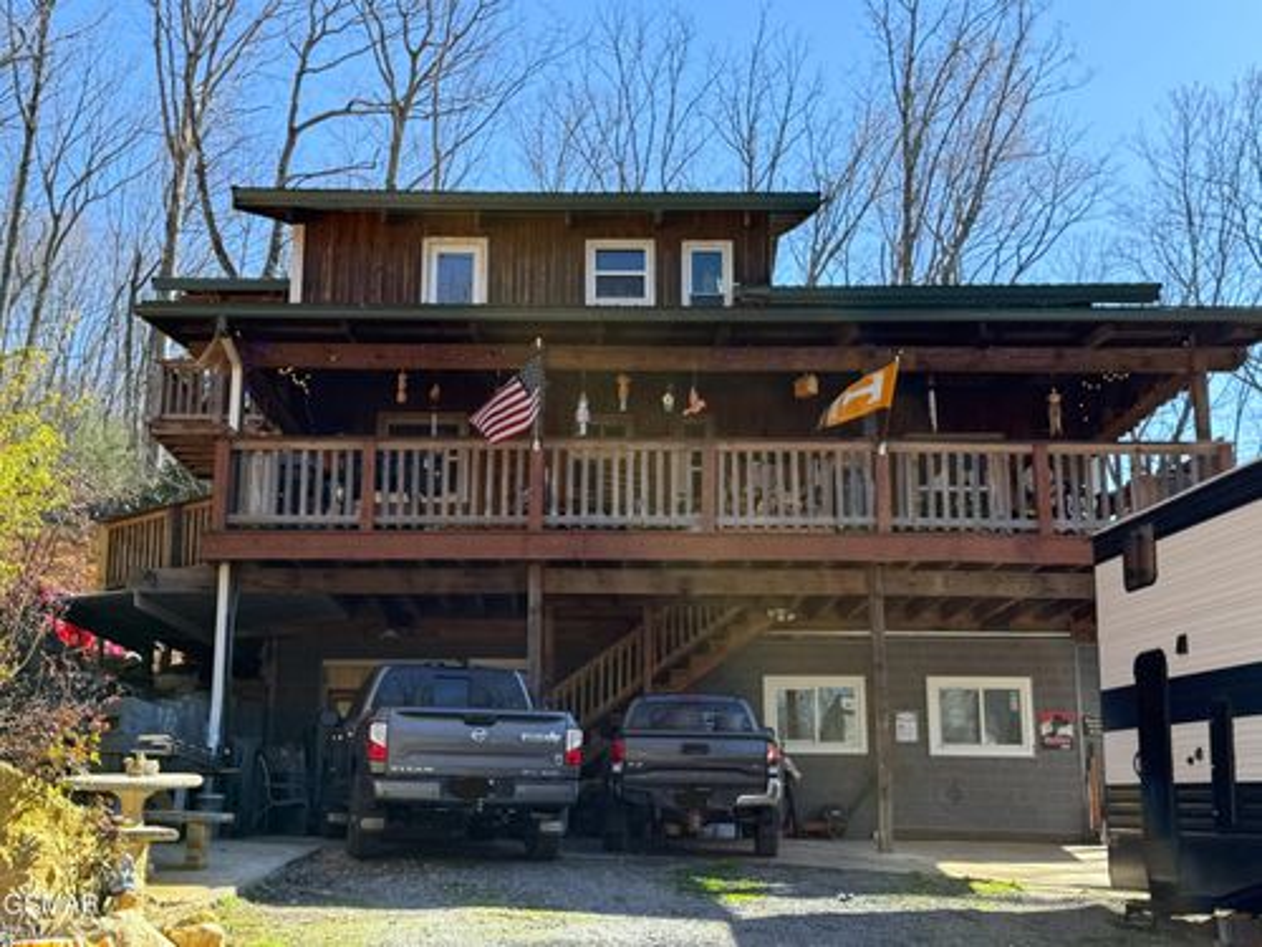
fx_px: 1641
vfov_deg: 32.2
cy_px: 474
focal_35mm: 45
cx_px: 631
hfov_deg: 42.1
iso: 80
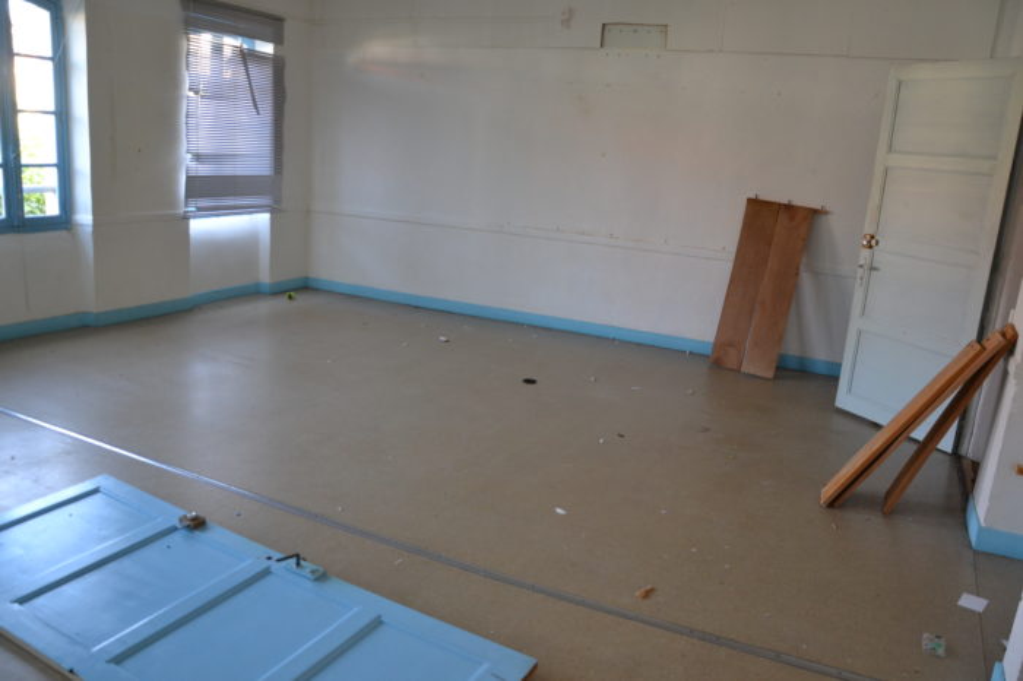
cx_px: 512
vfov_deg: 47.9
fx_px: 767
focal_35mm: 27
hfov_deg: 67.4
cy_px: 340
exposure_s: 1/60
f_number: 3.5
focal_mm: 18
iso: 720
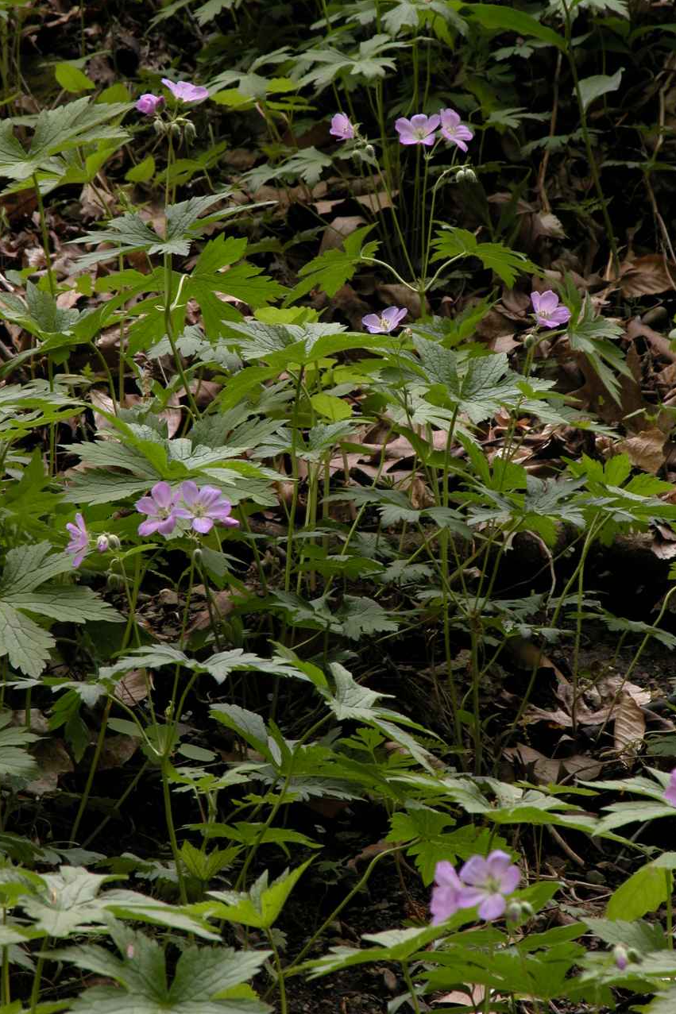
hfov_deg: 4.7
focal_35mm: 292
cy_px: 507
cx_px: 349
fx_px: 8226
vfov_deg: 7.1
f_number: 7.4
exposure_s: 1/7.1
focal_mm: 71.2
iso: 100
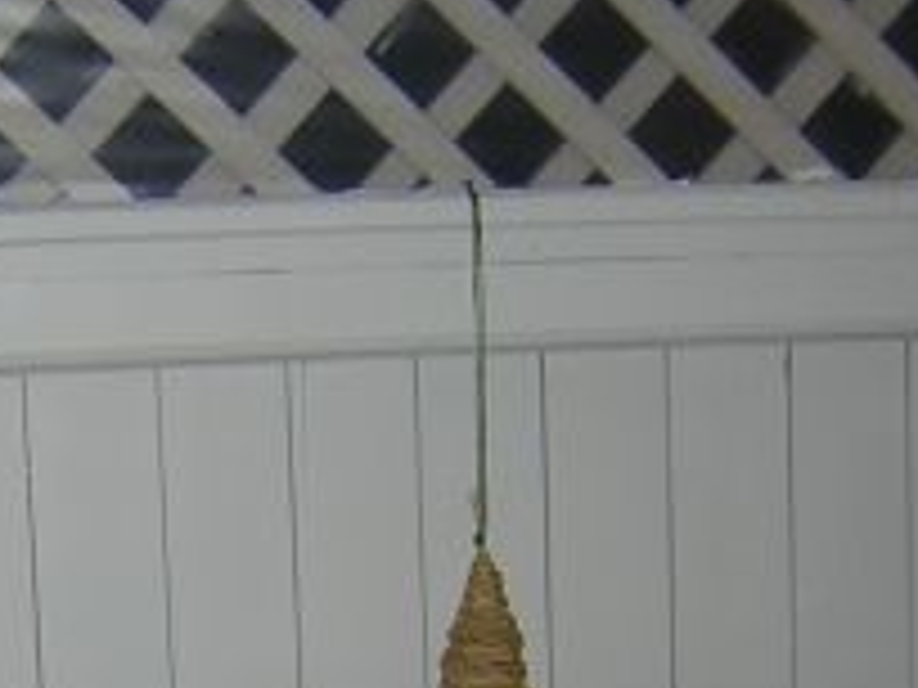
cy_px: 1007
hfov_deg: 17.3
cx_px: 256
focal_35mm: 113
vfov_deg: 12.5
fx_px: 2997
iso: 100
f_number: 2.6
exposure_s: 1/60.1
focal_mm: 4.7
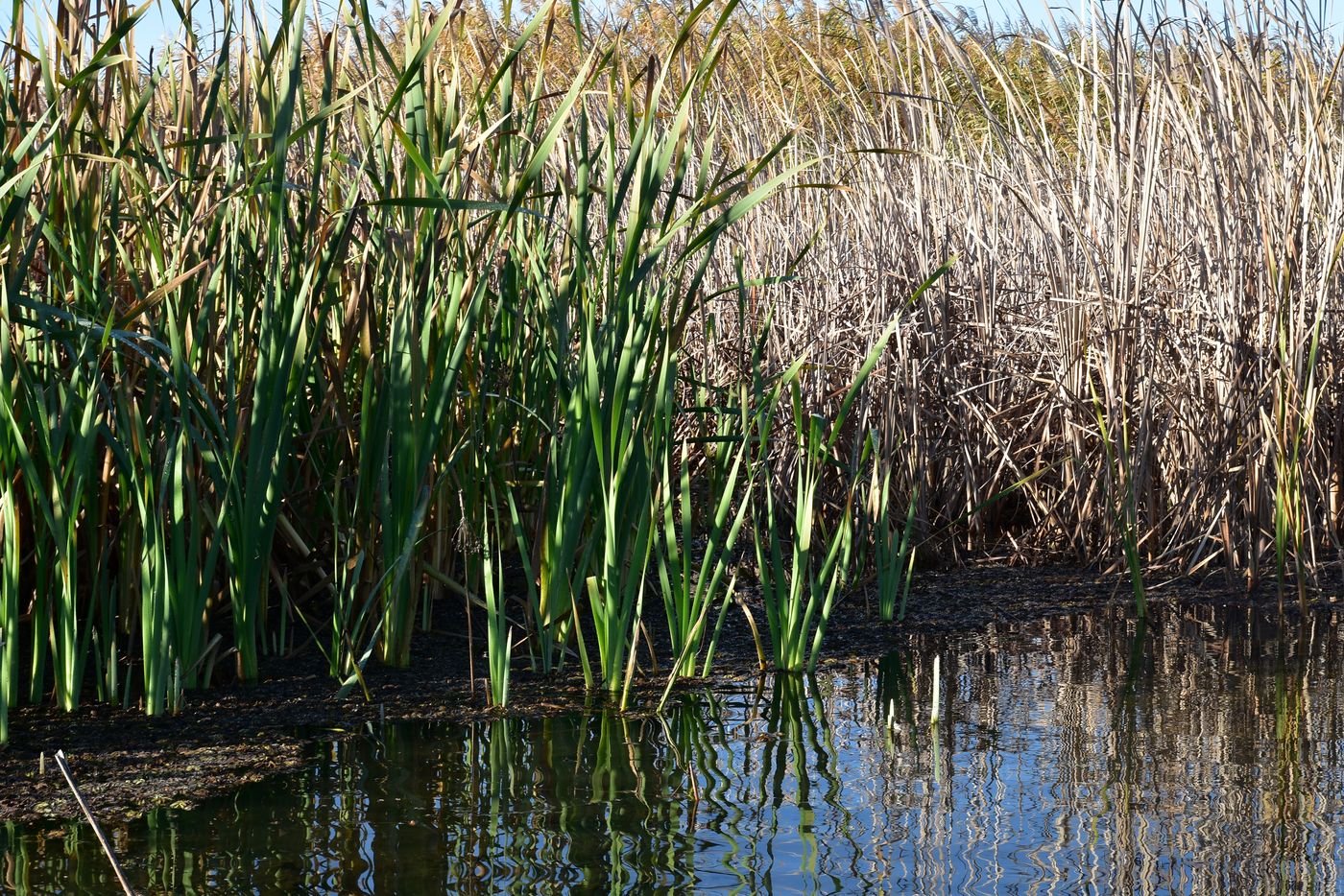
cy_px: 448
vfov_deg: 20.2
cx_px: 672
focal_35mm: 68
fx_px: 2520
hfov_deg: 29.9
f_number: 11
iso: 200
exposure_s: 1/100
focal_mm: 45
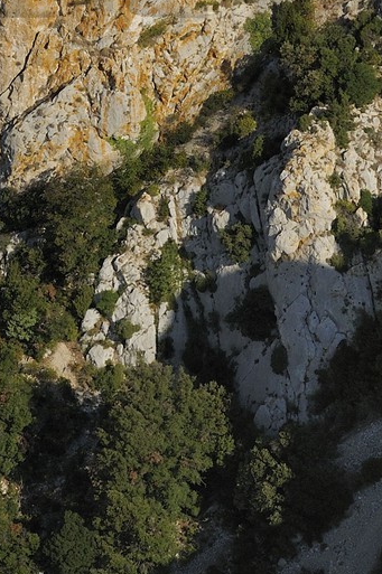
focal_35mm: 265
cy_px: -119
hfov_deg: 5.2
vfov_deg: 7.7
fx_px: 4226
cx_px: -35
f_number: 10
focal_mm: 85
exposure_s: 1/1000
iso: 400
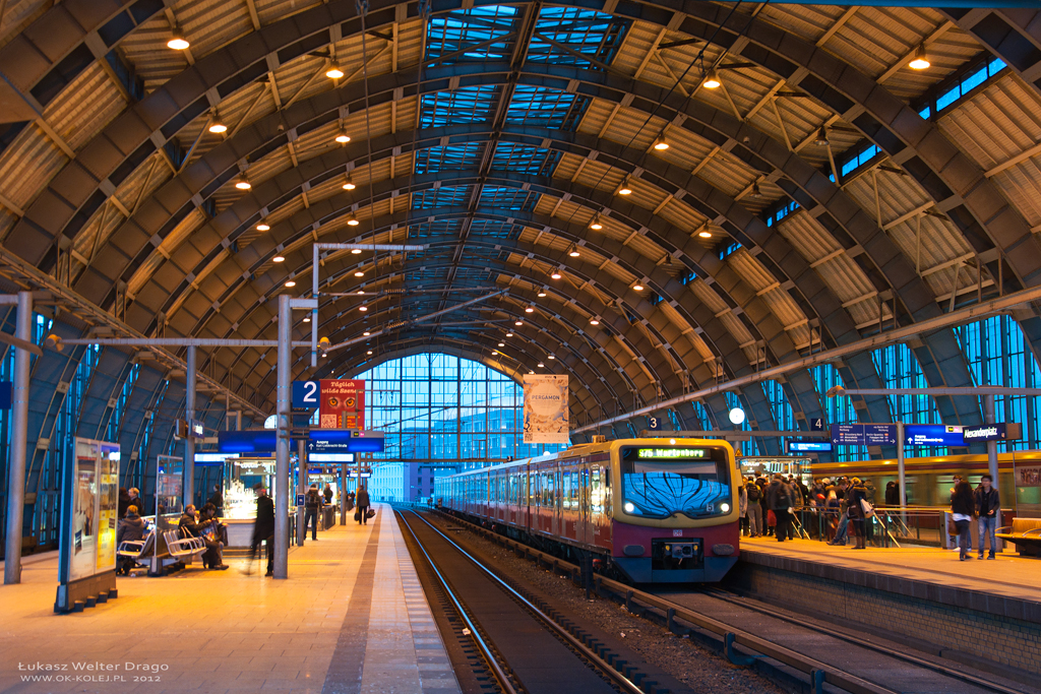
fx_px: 1215
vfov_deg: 31.9
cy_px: 347
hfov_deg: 46.4
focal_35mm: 42
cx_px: 520
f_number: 4
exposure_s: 1/6
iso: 320
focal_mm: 28
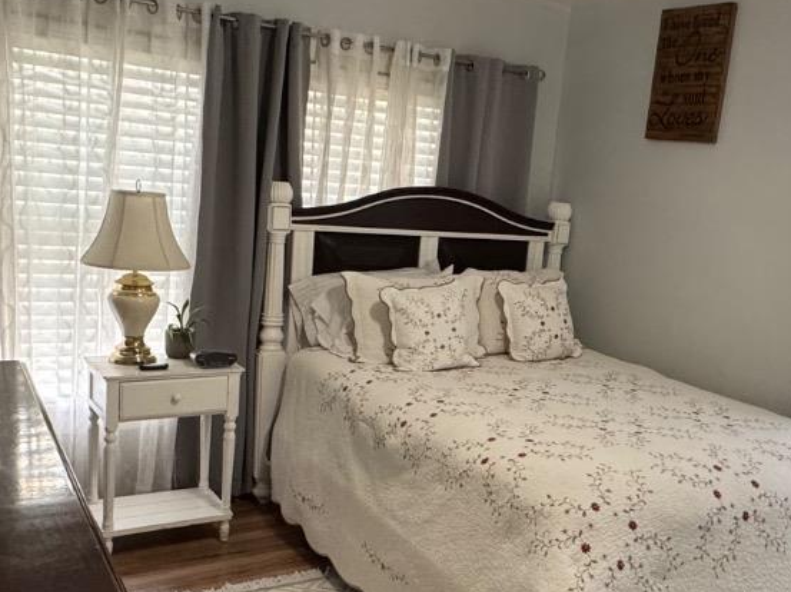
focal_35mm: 38
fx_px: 868
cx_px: 453
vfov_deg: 37.6
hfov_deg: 48.8
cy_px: 350
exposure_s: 1/60
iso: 320
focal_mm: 2.22
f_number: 2.2
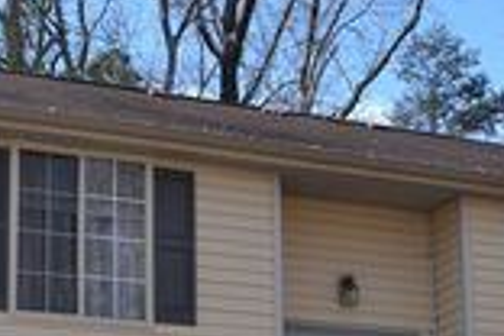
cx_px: 359
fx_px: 1484
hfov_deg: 19.2
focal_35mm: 106
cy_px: 412
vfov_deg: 12.6
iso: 100
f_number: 7.1
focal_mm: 22
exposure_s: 1/200
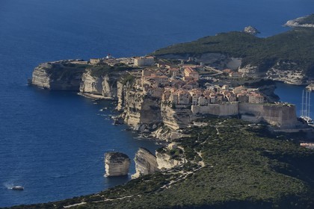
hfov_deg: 10.8
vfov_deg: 7.2
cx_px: 157
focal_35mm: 190
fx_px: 1657
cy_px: 104
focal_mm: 190
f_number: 11
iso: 400
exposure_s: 1/800
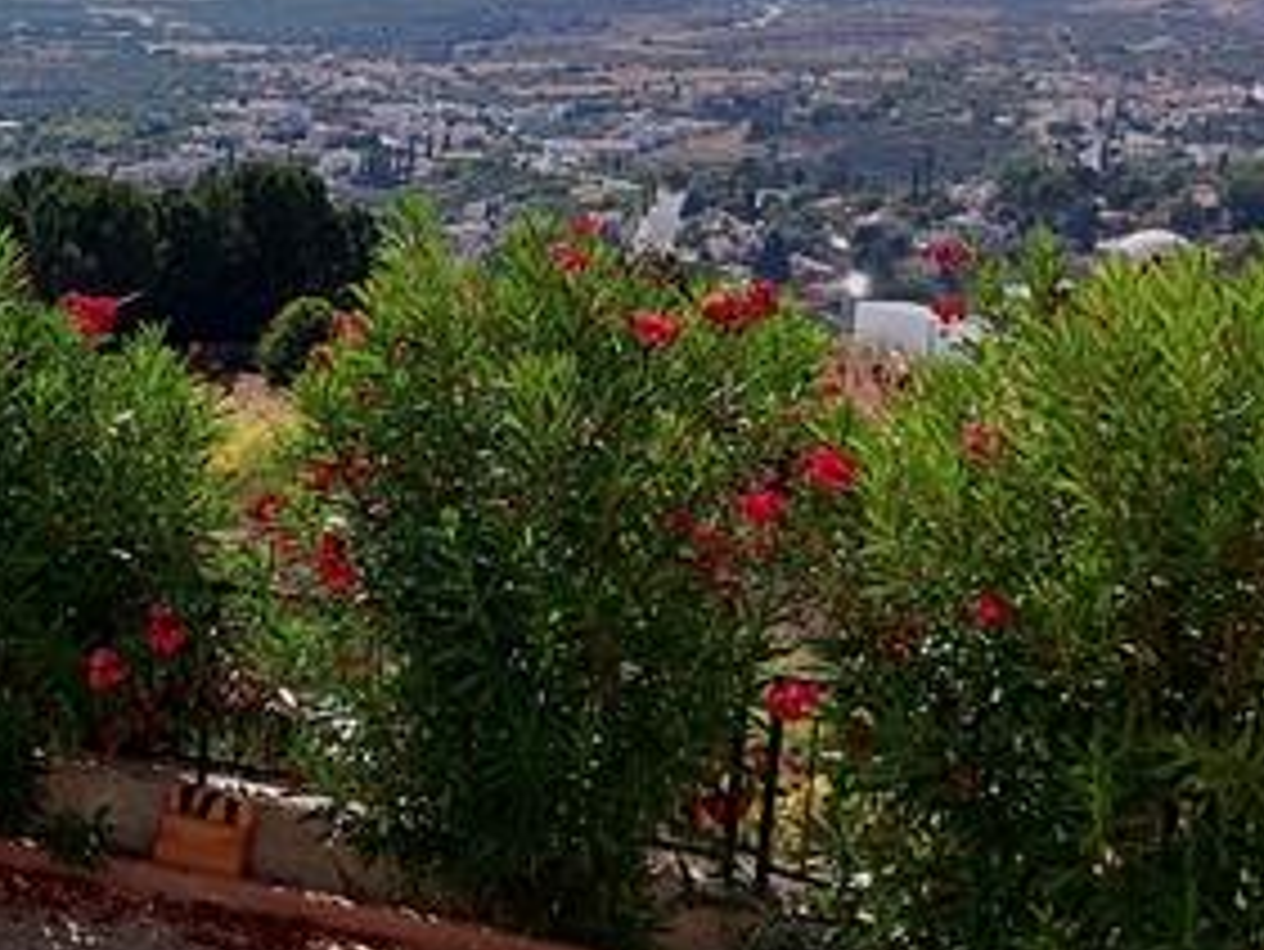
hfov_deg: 18.5
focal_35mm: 91
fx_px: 3324
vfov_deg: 16.1
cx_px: -747
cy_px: 135
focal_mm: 5.23
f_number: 1.8
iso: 25
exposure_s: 1/1533
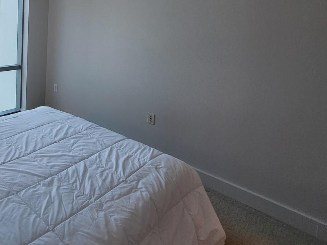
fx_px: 236
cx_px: 30
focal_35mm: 25
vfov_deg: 50.3
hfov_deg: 58.7
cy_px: 37
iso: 50
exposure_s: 1/60
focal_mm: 1.74
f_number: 2.2
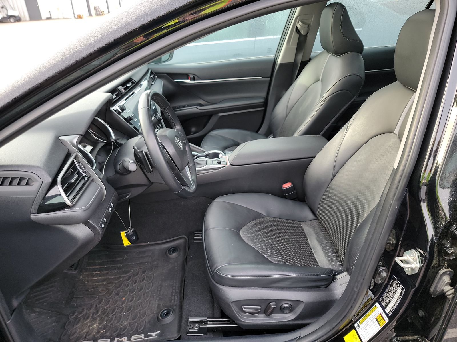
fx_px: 317
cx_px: 228
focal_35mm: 24
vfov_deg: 56.8
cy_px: 171
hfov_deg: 71.6
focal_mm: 6.7
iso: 155
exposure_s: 1/59
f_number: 1.8
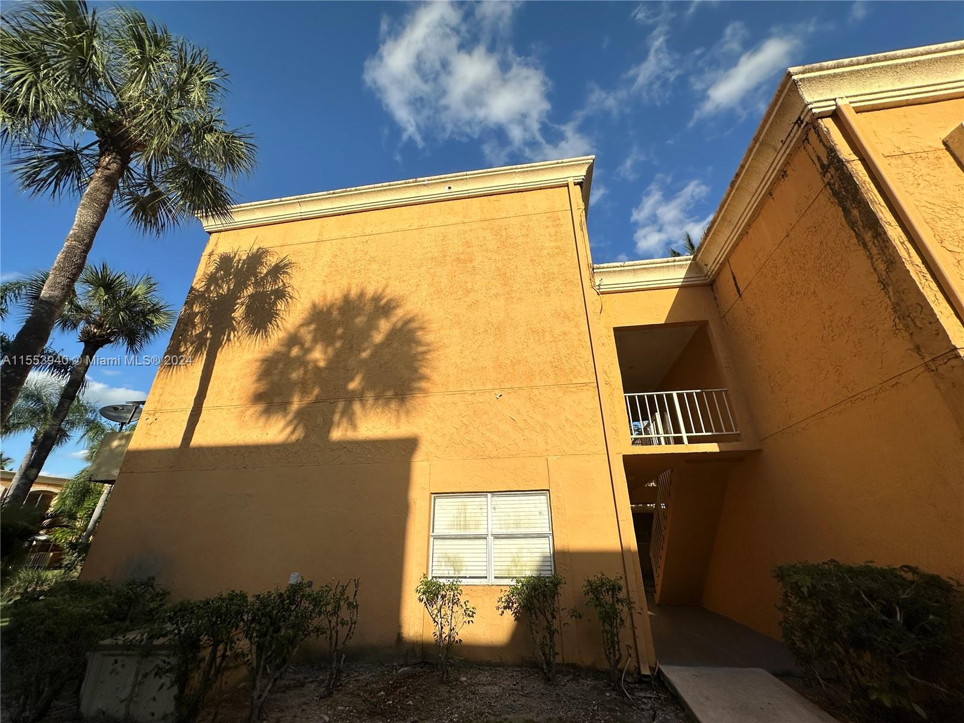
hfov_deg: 102.1
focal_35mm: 14
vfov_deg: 85.7
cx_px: 482
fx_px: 390
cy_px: 362
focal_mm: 2.22
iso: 50
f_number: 2.2
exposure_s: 1/2882
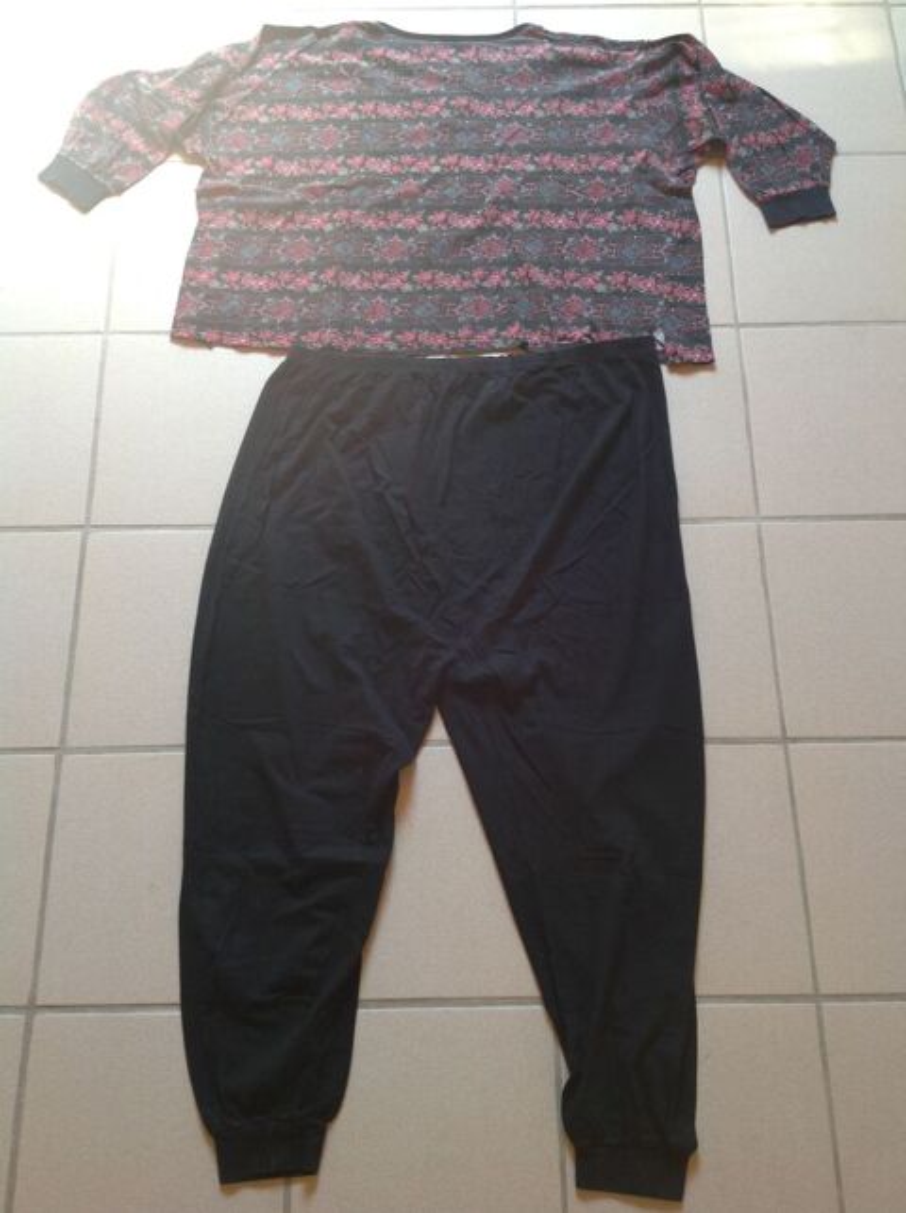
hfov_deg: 40.6
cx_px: 453
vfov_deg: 52.7
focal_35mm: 35
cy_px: 606
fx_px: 1225
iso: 50
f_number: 2.4
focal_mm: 4.28
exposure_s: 1/20
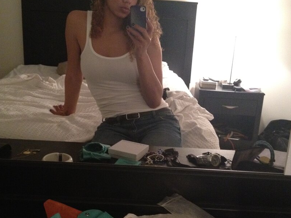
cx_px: 145
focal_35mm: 47
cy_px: 133
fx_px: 395
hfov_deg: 40.4
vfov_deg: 30.8
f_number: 2.4
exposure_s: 1/15
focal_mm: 4.28
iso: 500
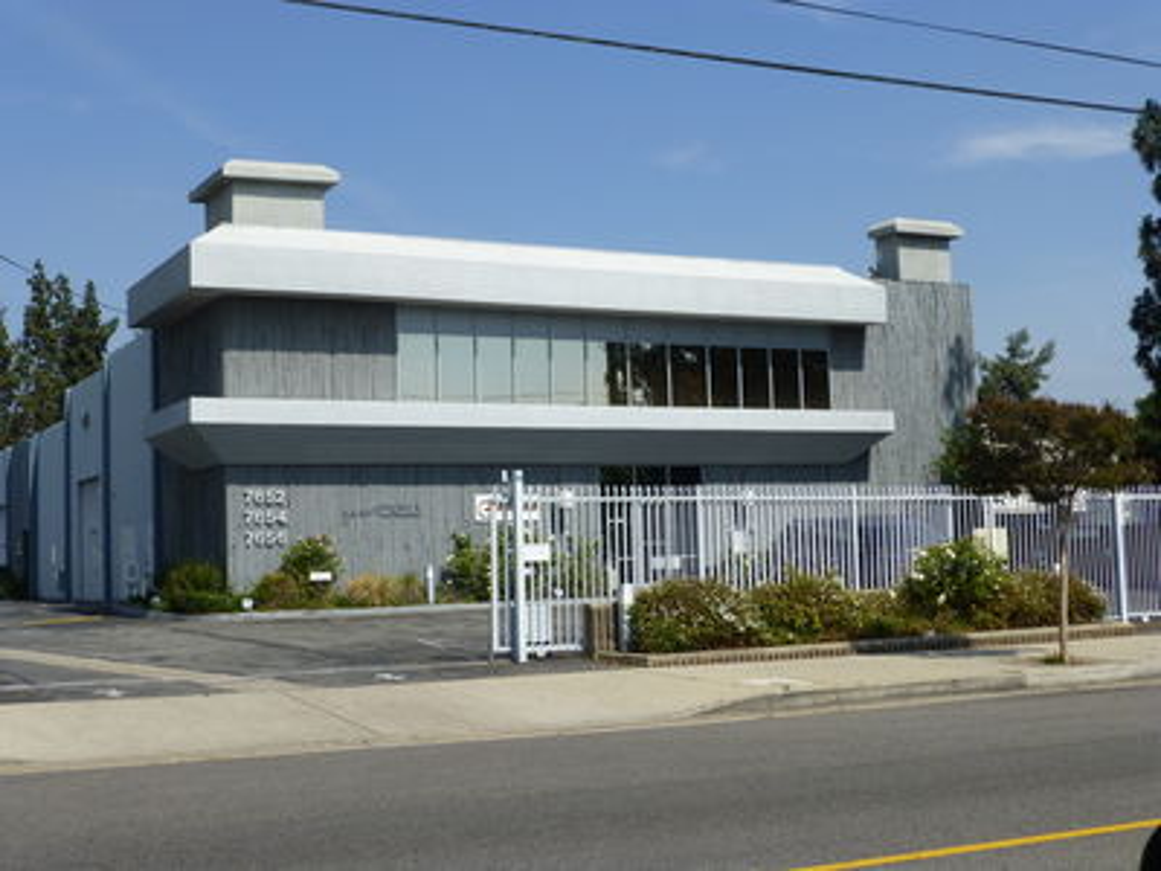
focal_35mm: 47
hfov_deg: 40.4
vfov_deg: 30.9
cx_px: 580
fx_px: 1576
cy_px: 436
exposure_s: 1/1300
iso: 100
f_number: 4.2
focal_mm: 8.5
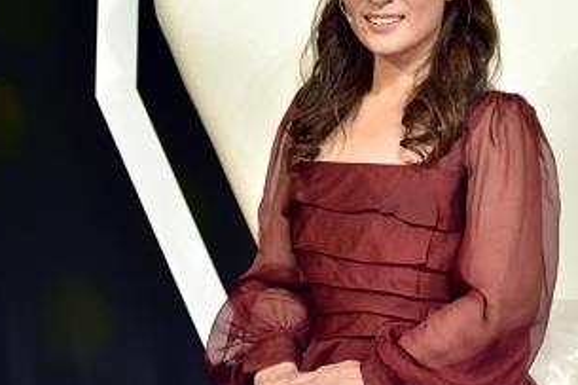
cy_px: 51
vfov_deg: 7.9
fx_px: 2776
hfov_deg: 11.9
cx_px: 388
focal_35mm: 173
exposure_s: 1/200
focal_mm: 80
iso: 640
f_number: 2.8
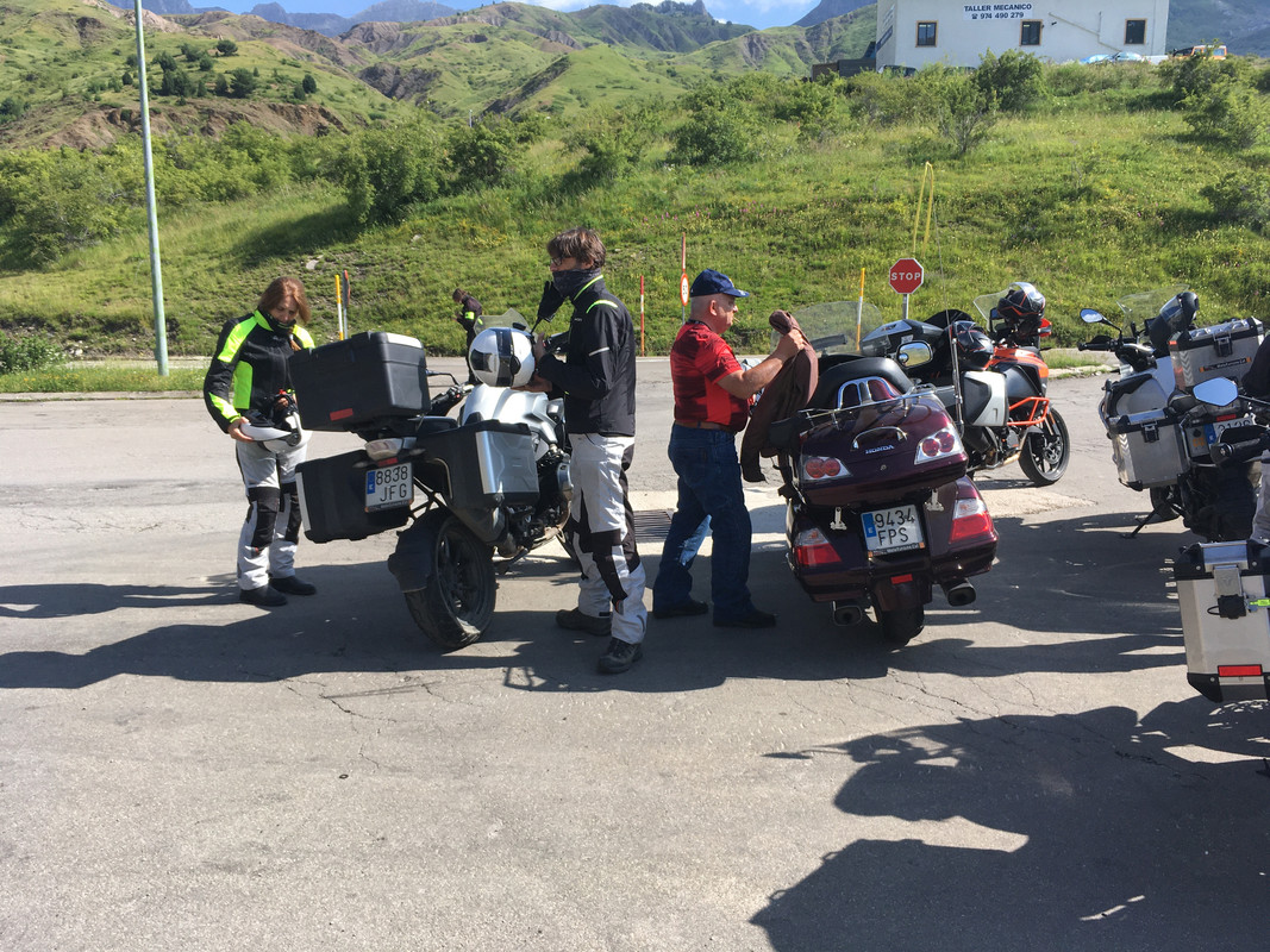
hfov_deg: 61.7
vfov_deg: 48.2
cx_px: 635
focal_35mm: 29
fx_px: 1064
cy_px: 476
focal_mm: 4.15
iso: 25
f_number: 2.2
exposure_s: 1/962
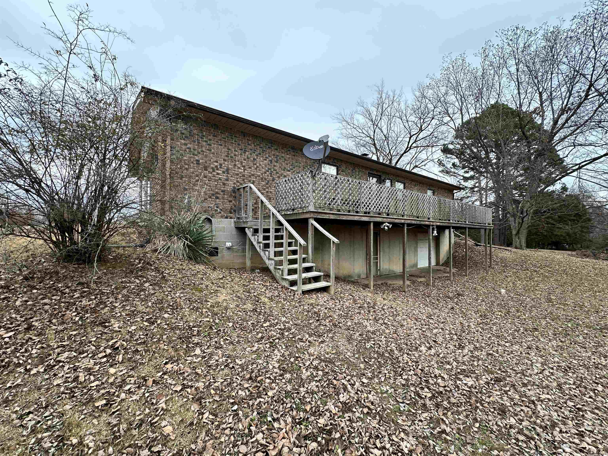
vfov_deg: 85.7
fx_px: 246
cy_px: 228
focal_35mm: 14
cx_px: 304
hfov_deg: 102.1
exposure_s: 1/205
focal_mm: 2.22
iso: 40
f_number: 2.2
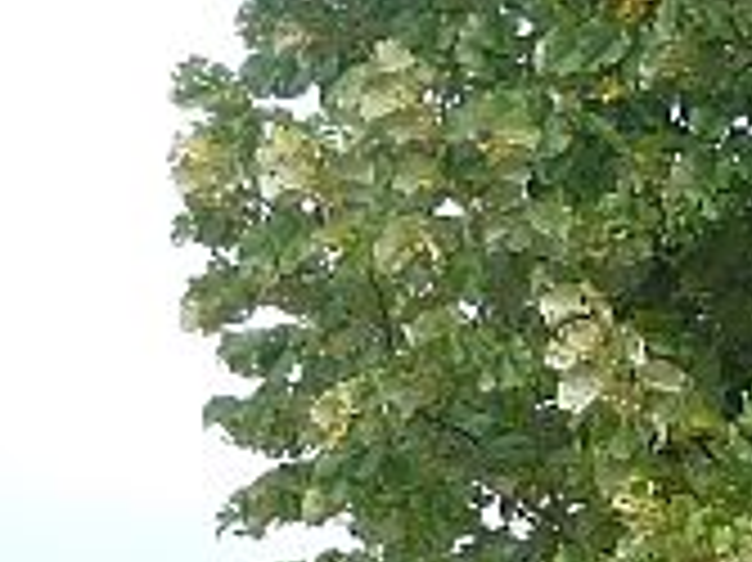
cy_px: 1722
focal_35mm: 386
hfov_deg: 5.0
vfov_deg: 3.7
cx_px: 1644
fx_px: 8379
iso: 80
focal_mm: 10.3
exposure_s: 1/160
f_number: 4
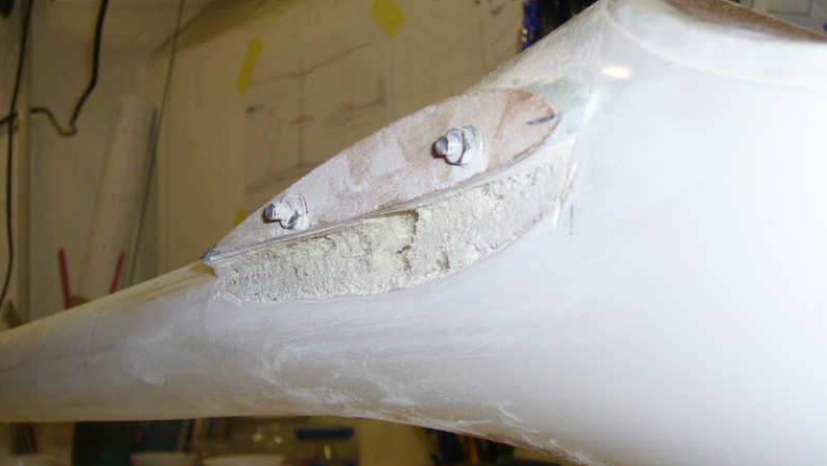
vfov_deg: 21.8
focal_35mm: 55
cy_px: 223
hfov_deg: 37.8
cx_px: 414
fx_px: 1206
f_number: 3.3
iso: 100
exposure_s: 1/60
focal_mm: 8.3
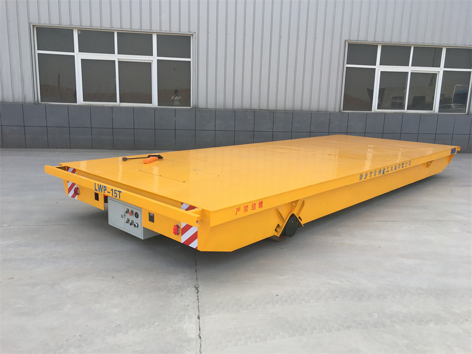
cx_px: 236
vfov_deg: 48.2
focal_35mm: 29
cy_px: 177
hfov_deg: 61.7
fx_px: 395
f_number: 2.2
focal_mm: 4.15
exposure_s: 1/674
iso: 25
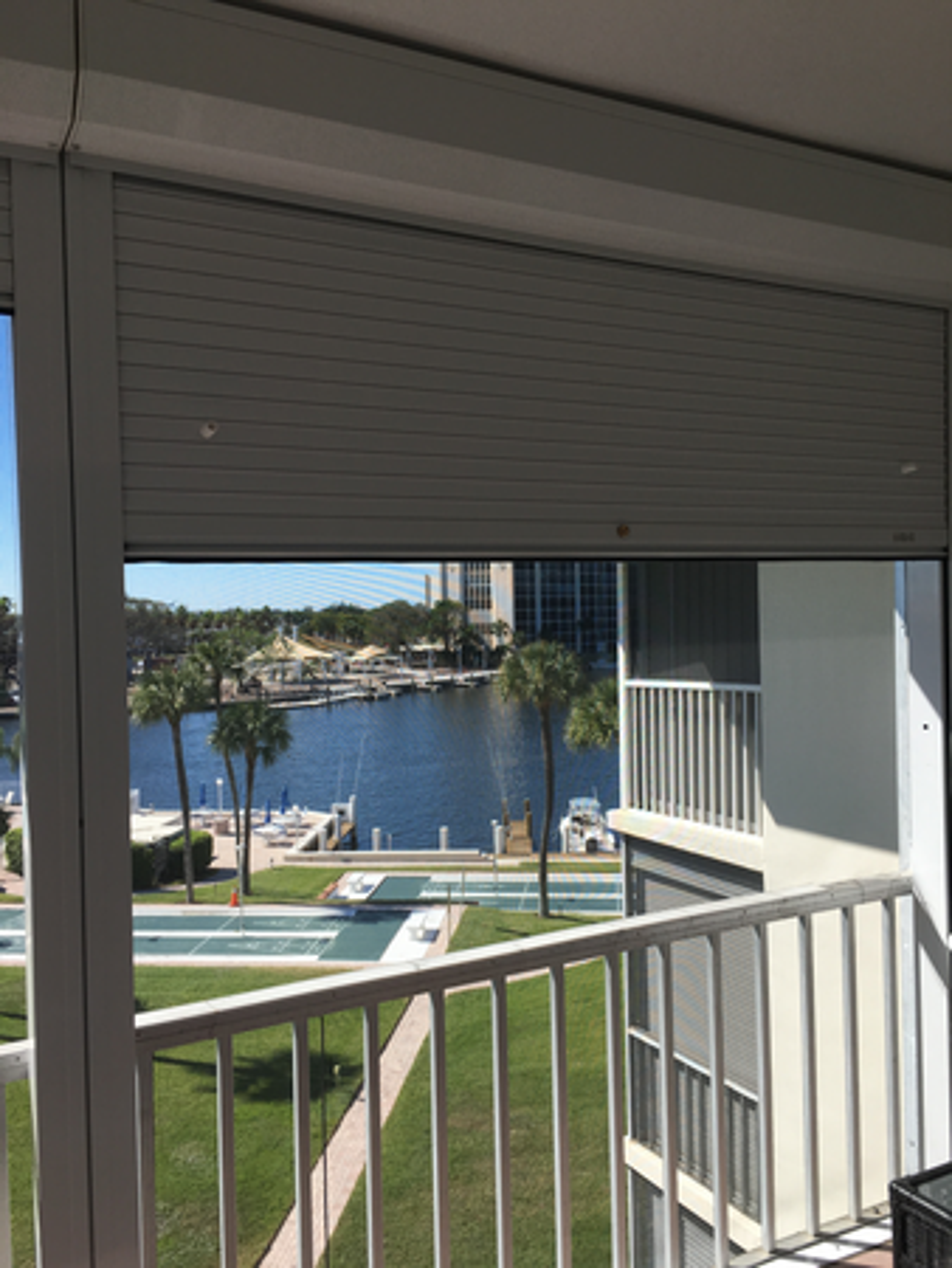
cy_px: 634
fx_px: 1062
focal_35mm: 29
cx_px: 476
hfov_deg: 48.3
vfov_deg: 61.6
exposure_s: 1/1115
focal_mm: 4.15
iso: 25
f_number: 2.2
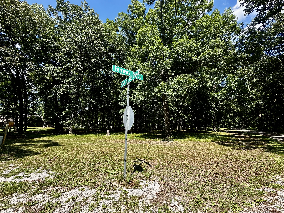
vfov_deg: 85.7
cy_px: 106
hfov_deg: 102.1
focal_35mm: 14
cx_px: 142
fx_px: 115
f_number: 2.2
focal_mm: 2.22
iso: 40
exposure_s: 1/487
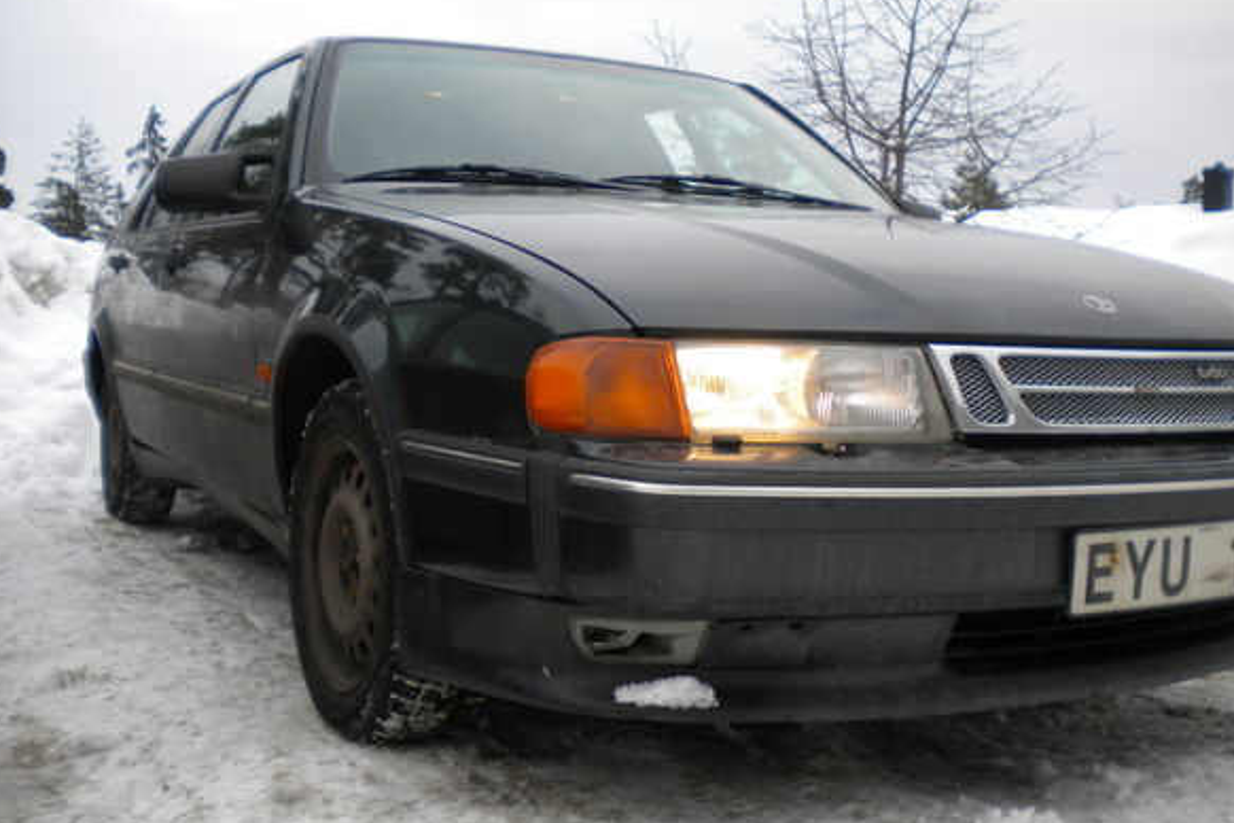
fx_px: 1371
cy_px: 409
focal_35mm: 40
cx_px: 611
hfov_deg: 48.5
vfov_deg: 33.4
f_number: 3.1
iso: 80
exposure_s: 1/273
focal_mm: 6.3
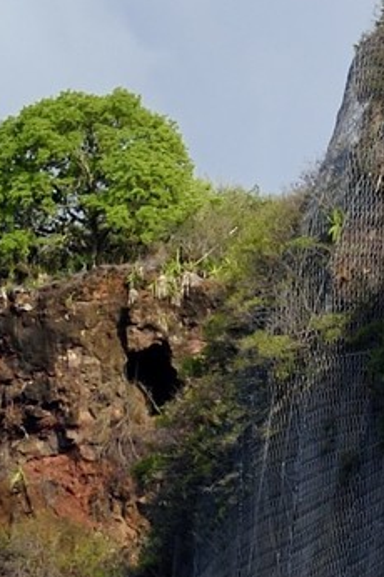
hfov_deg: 2.8
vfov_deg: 4.1
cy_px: 1859
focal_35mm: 487
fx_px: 7807
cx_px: -618
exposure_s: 1/250
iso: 200
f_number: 10
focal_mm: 70
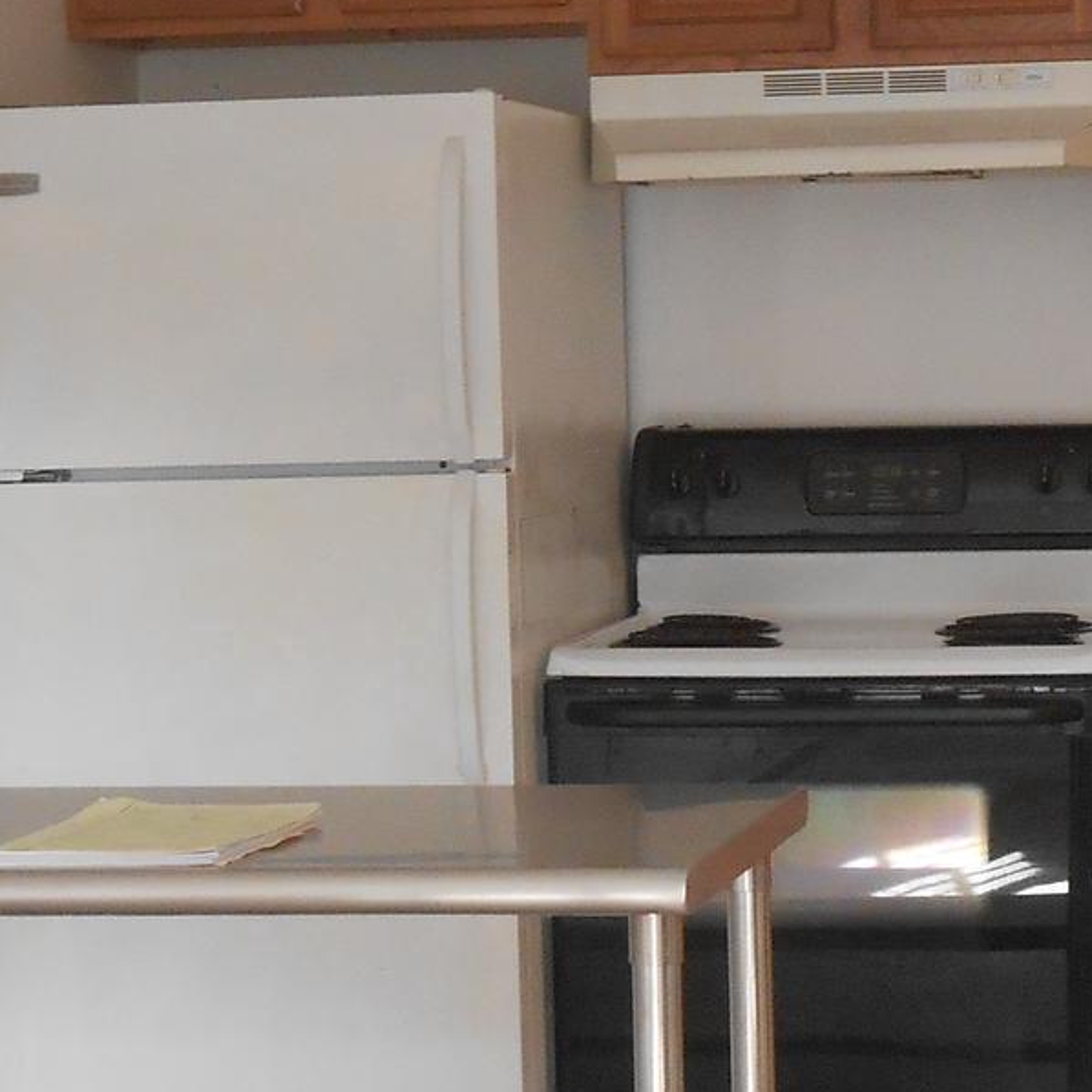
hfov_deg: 15.0
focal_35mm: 115
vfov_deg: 15.1
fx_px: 4104
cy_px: 455
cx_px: 1008
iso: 250
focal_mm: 6.8
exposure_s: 1/30
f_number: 4.2
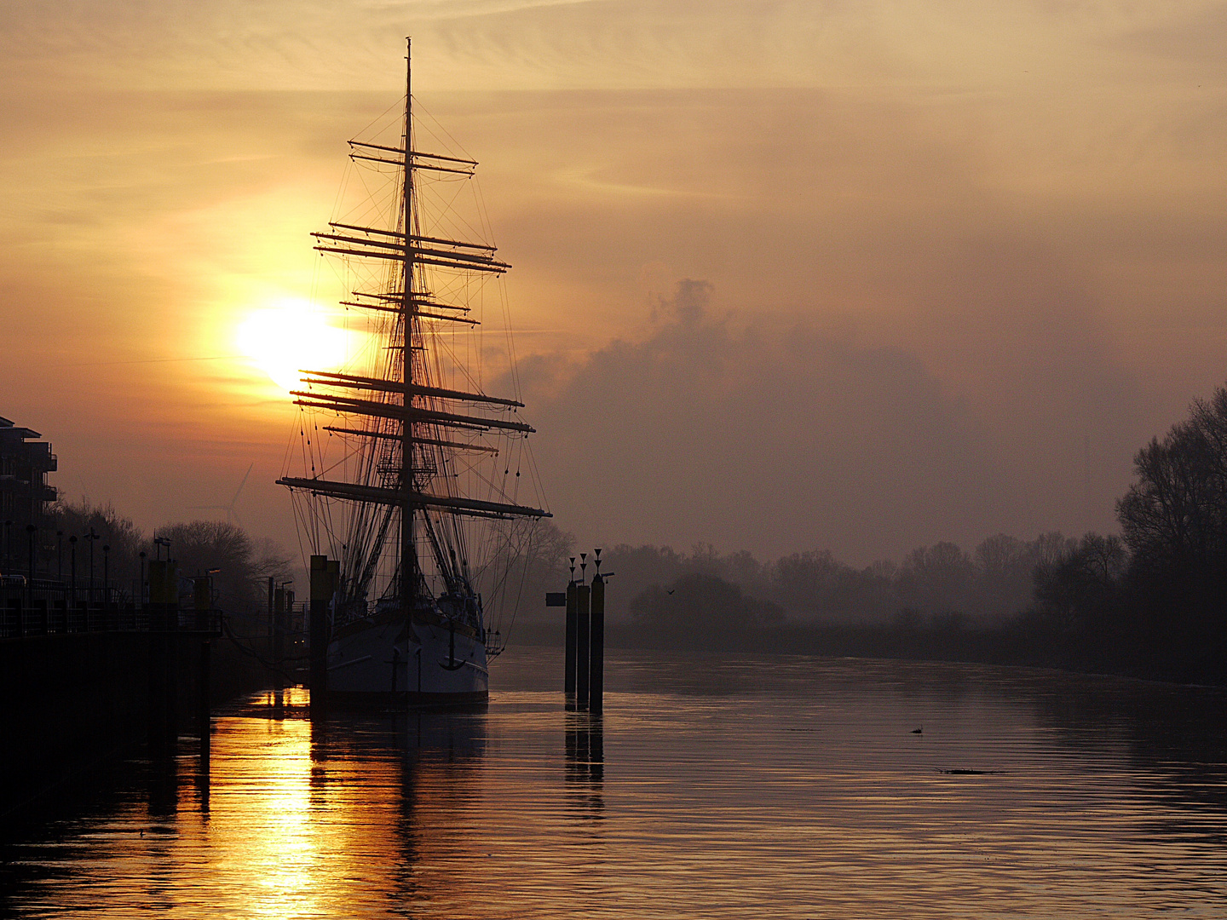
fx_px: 5530
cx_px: 614
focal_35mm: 156
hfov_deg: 12.7
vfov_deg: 9.5
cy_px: 460
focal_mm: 78
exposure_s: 1/200
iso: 200
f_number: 11
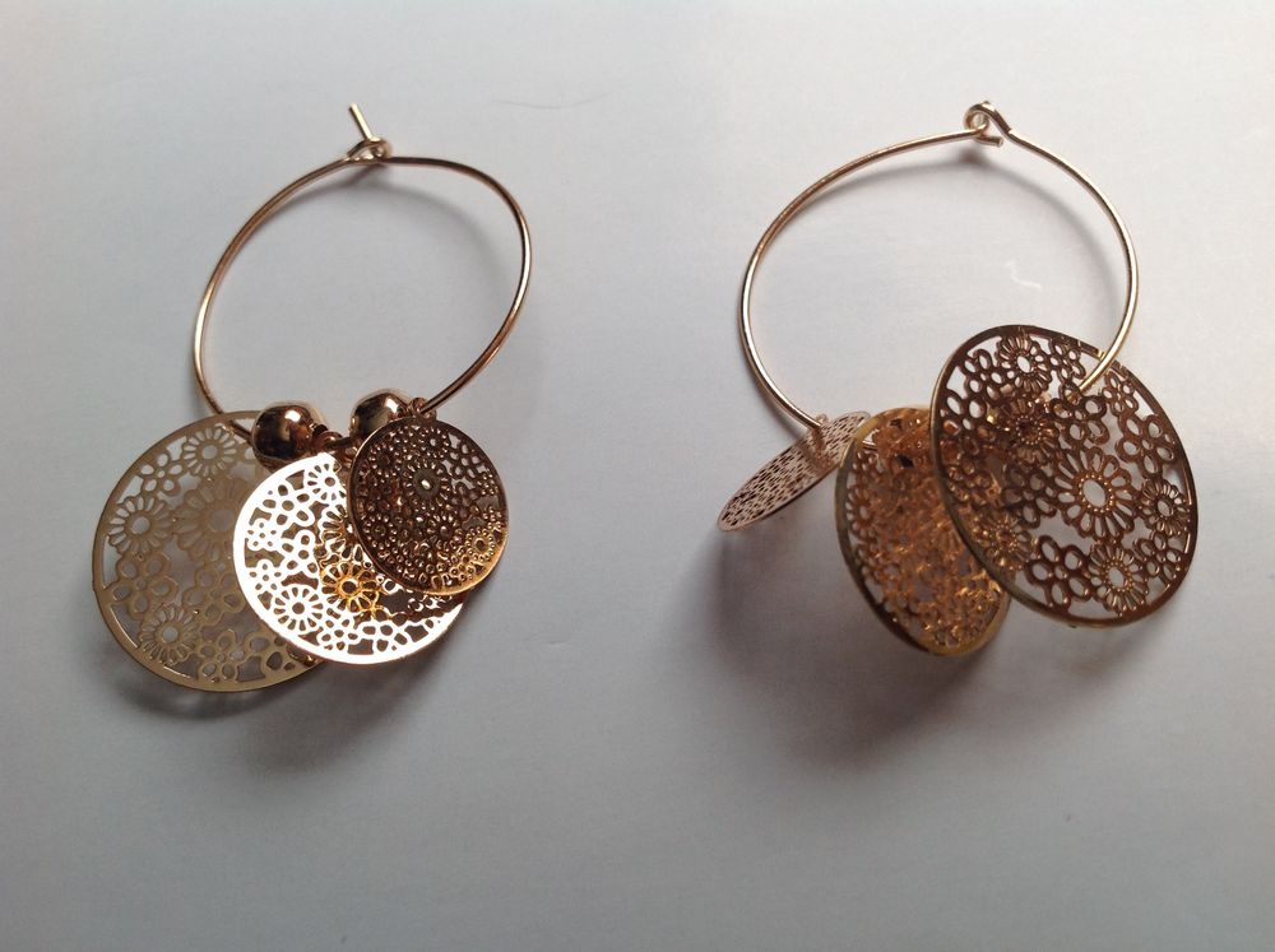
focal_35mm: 35
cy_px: 476
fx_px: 1287
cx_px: 638
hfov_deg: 52.7
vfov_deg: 40.6
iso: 50
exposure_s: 1/144
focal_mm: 4.28
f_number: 2.4
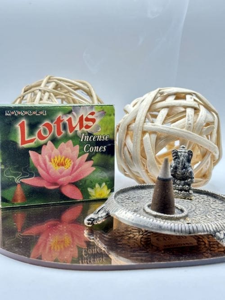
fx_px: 451
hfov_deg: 28.0
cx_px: 112
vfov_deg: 36.8
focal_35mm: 52
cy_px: 150
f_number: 1.6
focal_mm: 5.96
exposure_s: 1/100
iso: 80
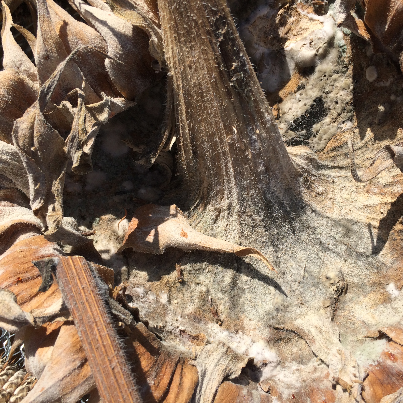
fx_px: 461
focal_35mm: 35
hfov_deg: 47.2
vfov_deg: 47.2
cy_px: 202
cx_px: 218
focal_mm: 4.15
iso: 32
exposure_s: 1/2415
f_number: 2.2
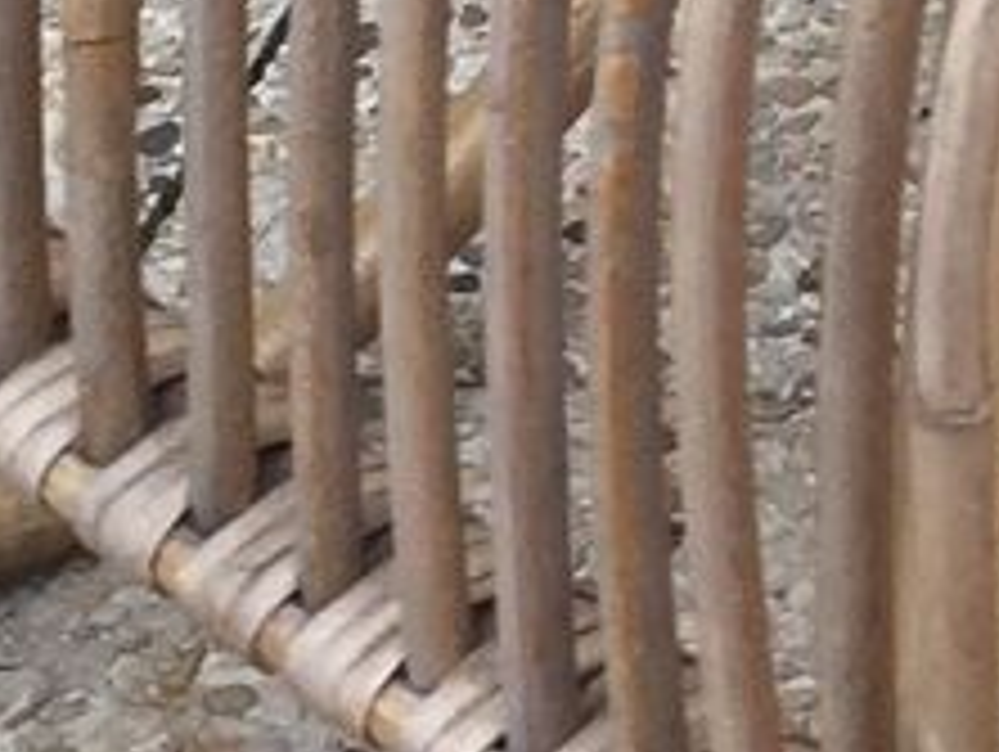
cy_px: -973
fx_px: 6154
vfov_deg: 6.7
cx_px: 1768
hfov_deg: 8.9
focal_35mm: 213
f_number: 2.2
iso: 32
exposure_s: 1/199
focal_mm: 4.15
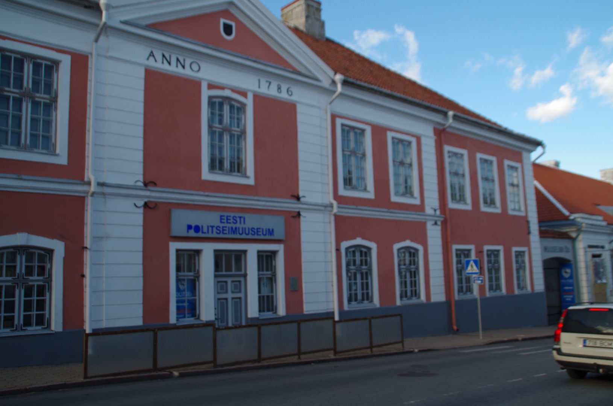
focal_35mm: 36
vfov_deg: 36.7
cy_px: 203
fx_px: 612
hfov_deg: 53.2
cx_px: 306
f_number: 5.6
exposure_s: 1/250
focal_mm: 24
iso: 100
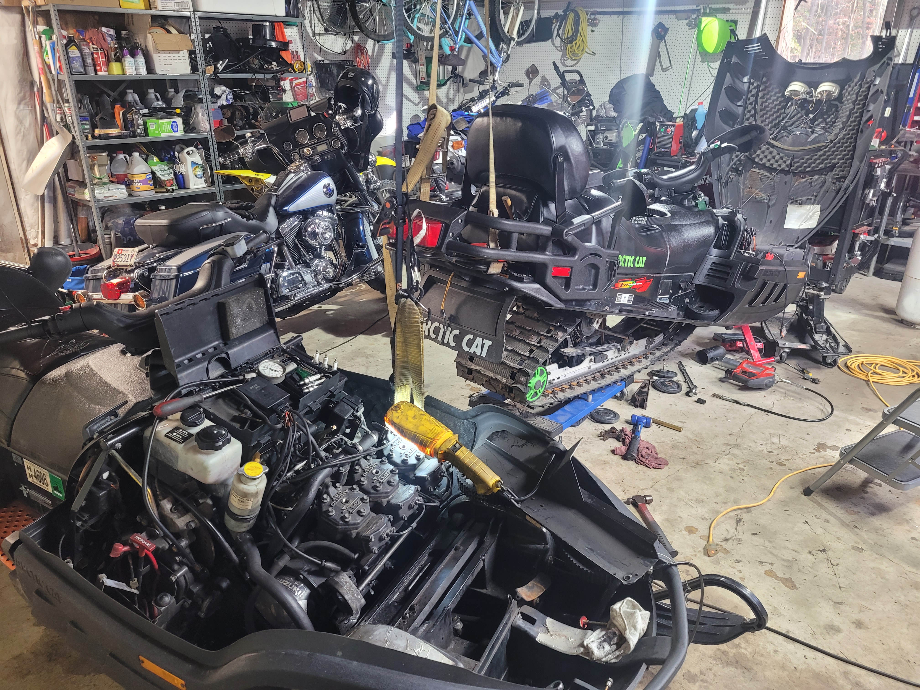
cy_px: 345
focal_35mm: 26
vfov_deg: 53.1
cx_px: 460
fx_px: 691
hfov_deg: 67.3
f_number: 1.8
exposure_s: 1/40
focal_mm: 5.4
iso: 250
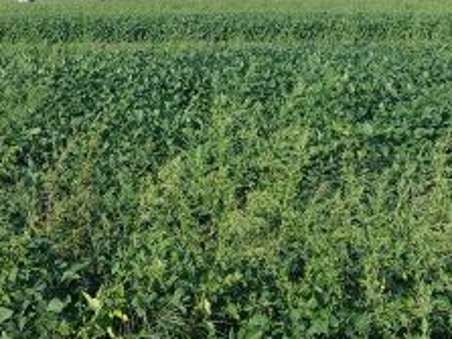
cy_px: -106
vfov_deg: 19.6
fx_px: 900
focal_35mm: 69
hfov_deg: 28.2
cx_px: 219
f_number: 1.8
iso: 40
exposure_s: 1/1744
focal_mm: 5.23
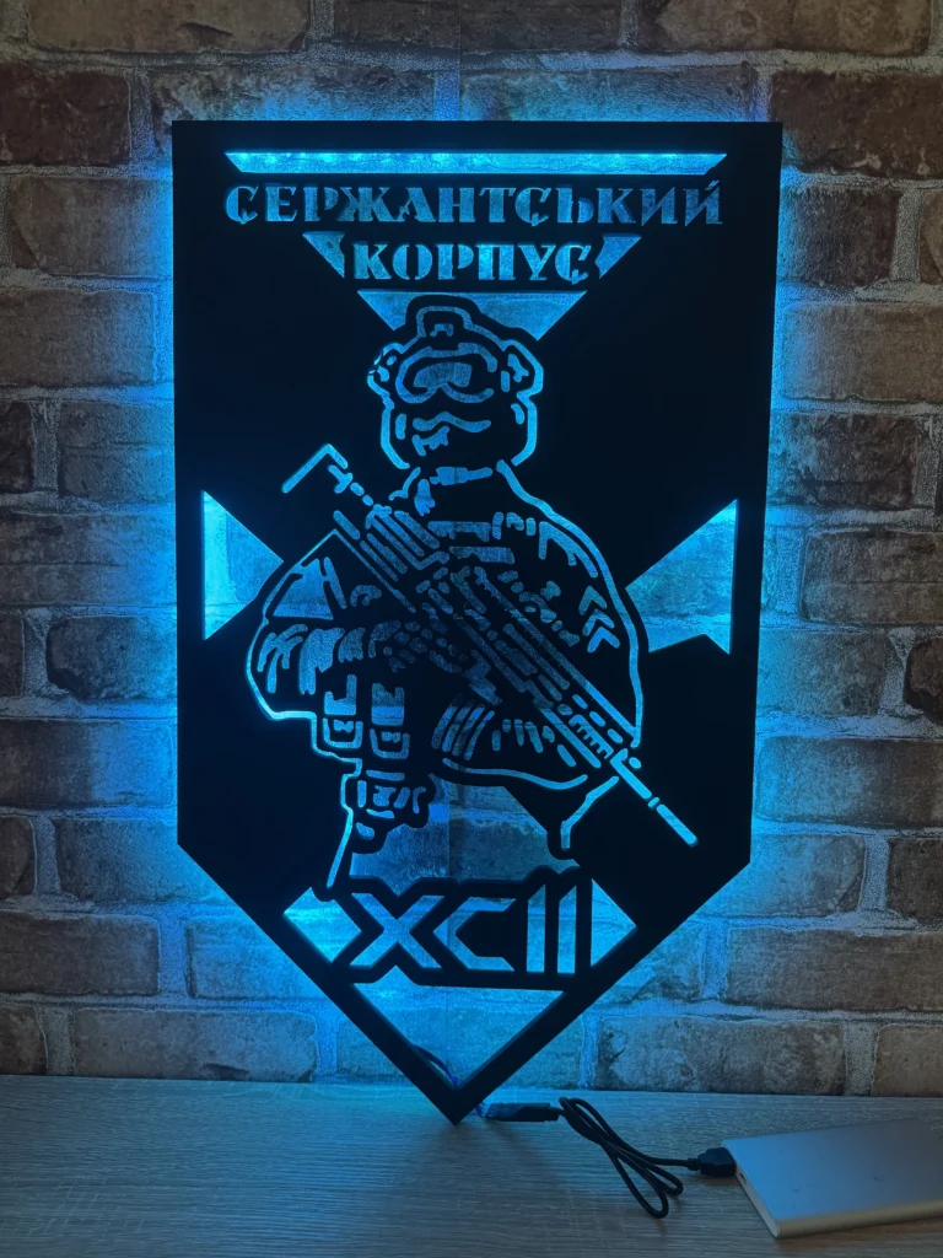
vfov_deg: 71.6
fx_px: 872
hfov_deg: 56.8
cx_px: 472
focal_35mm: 24
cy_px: 629
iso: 200
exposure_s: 1/70
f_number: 1.8
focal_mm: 6.8
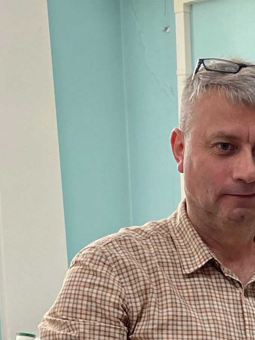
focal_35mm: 117
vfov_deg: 16.3
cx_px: 360
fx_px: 1149
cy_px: 371
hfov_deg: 12.2
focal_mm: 4.2
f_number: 1.6
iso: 80
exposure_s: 1/100
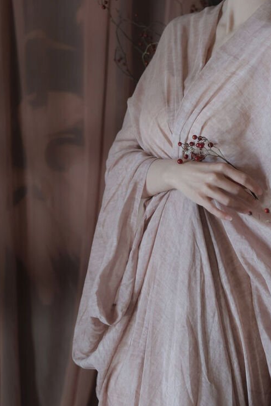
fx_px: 1344
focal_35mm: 119
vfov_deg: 17.2
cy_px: 142
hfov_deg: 11.4
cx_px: 259
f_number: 2.8
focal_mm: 57
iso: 1000
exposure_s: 1/100
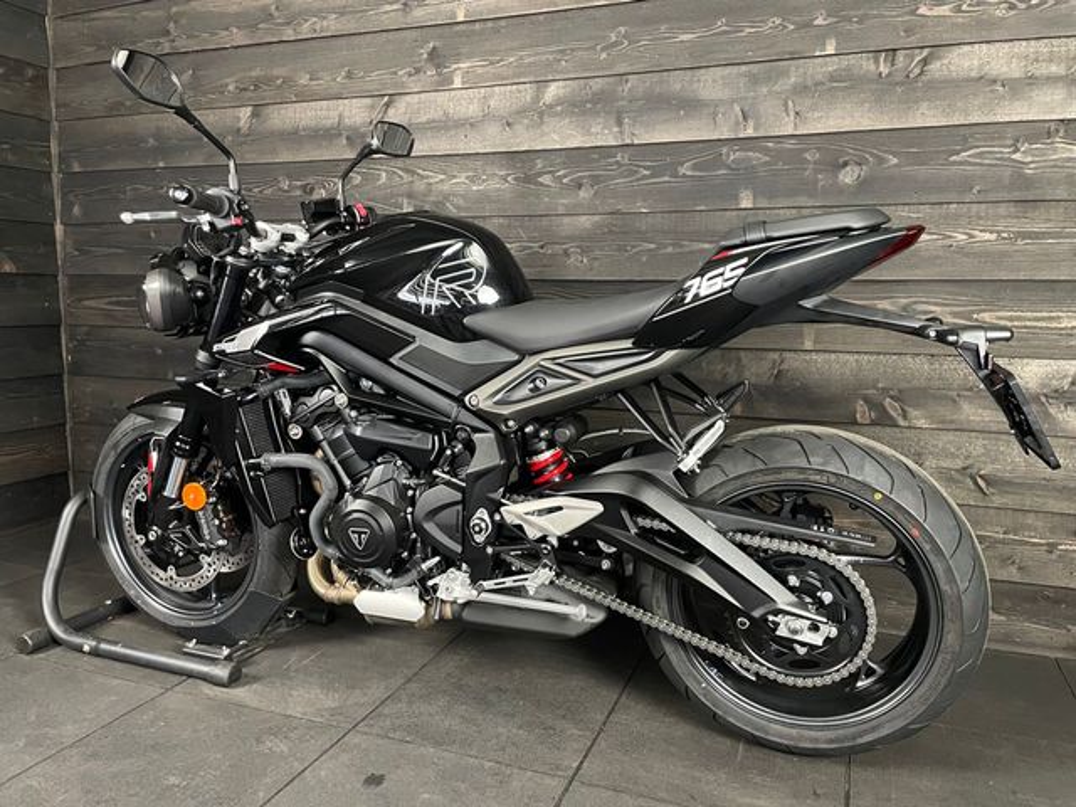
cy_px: 404
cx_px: 538
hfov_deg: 67.3
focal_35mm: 26
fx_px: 808
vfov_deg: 53.1
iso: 500
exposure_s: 1/25
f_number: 1.6
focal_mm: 4.2
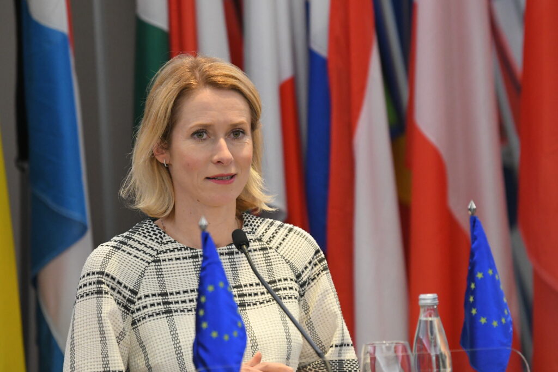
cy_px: 186
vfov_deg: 4.6
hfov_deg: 6.9
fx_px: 4650
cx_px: 279
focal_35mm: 300
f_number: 3.5
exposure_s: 1/200
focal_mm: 200
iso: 3200
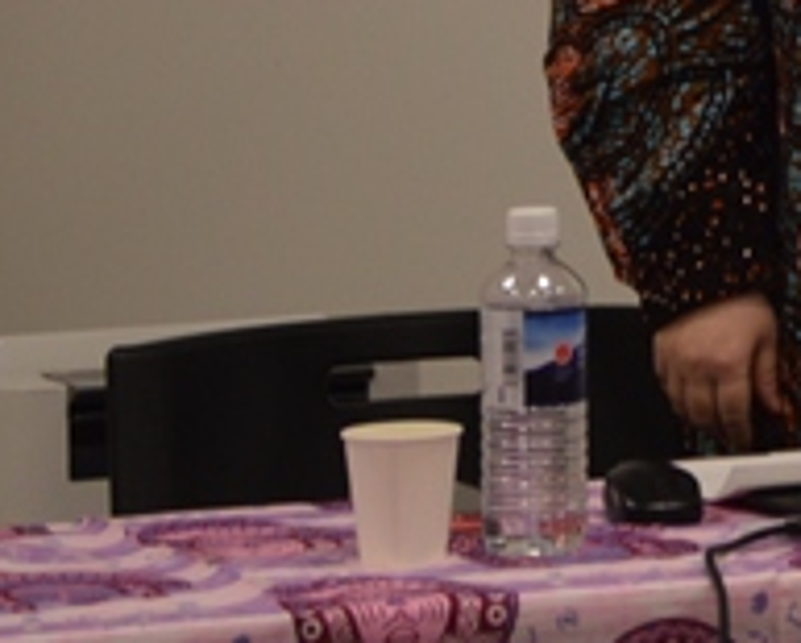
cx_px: 1984
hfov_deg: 6.2
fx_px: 7075
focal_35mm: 298
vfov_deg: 5.1
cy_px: -711
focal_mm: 40
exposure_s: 1/50
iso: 400
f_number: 5.3
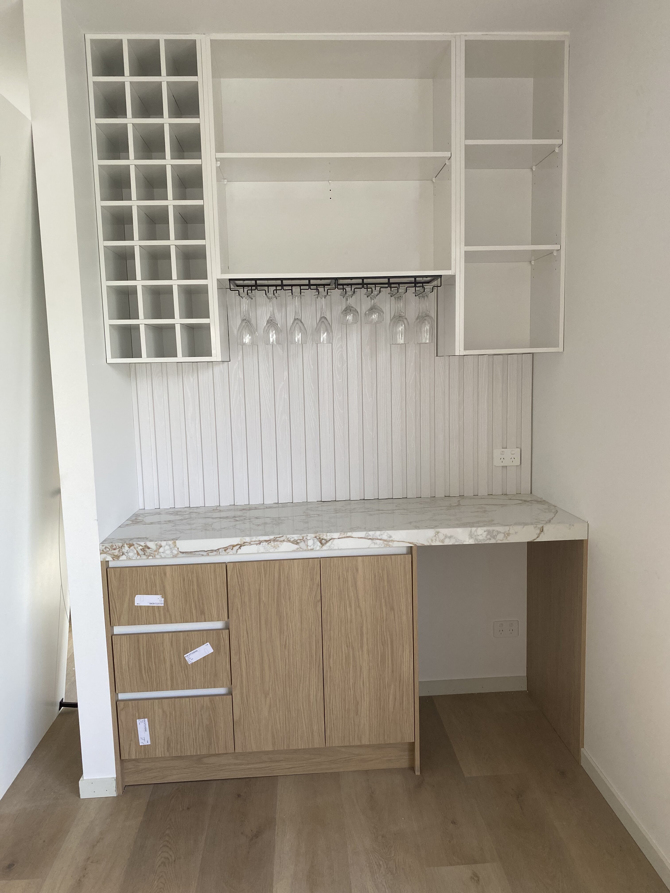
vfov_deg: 67.3
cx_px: 335
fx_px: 671
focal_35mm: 26
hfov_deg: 53.1
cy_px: 446
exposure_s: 1/121
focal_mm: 4.25
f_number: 1.8
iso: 100
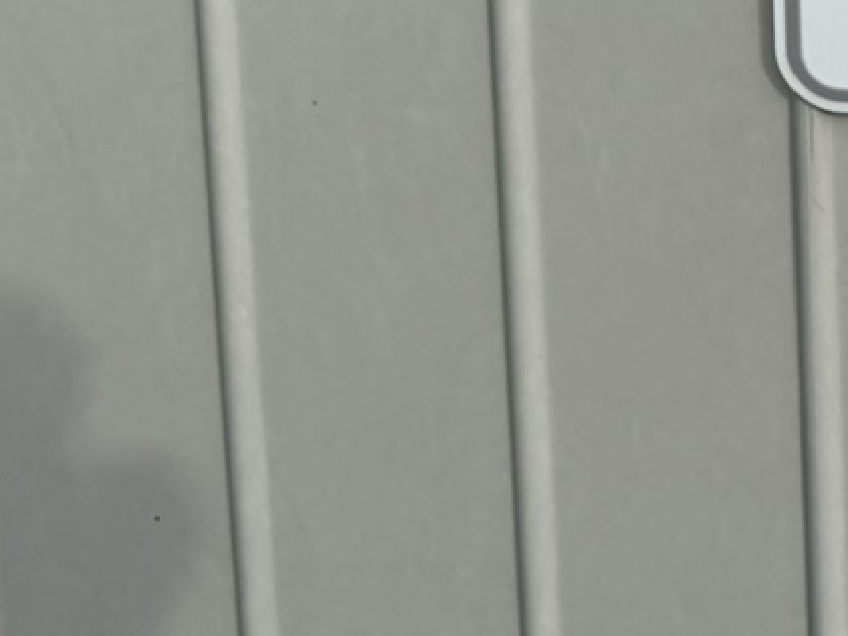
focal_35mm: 117
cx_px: 1930
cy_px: -466
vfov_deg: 11.8
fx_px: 2866
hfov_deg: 13.3
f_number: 1.78
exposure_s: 1/3584
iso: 80
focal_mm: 6.76
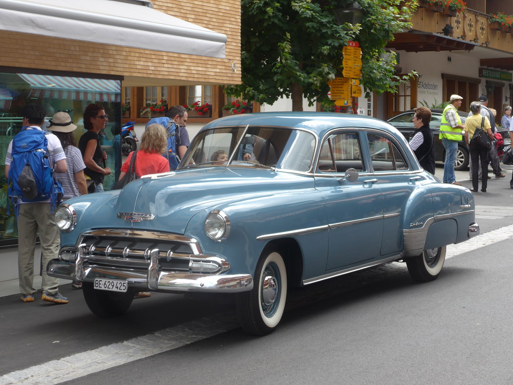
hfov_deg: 26.0
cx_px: 253
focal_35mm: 75
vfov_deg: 19.6
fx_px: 1111
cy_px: 194
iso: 80
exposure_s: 1/160
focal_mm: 15
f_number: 4.2
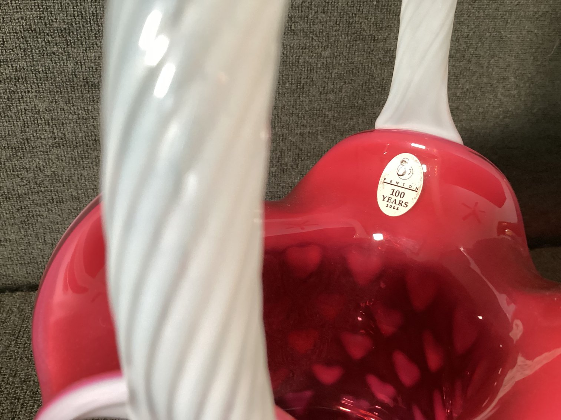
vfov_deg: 45.4
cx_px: 280
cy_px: 210
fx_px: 502
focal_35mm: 31
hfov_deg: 58.3
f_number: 2.4
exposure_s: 1/40
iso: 320
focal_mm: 3.3
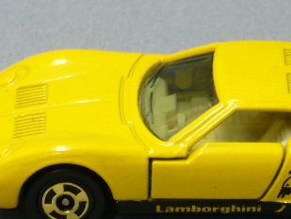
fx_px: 2456
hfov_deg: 6.8
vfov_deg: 5.1
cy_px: 133
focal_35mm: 292
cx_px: 218
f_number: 4.9
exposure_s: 1/10
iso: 125
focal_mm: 17
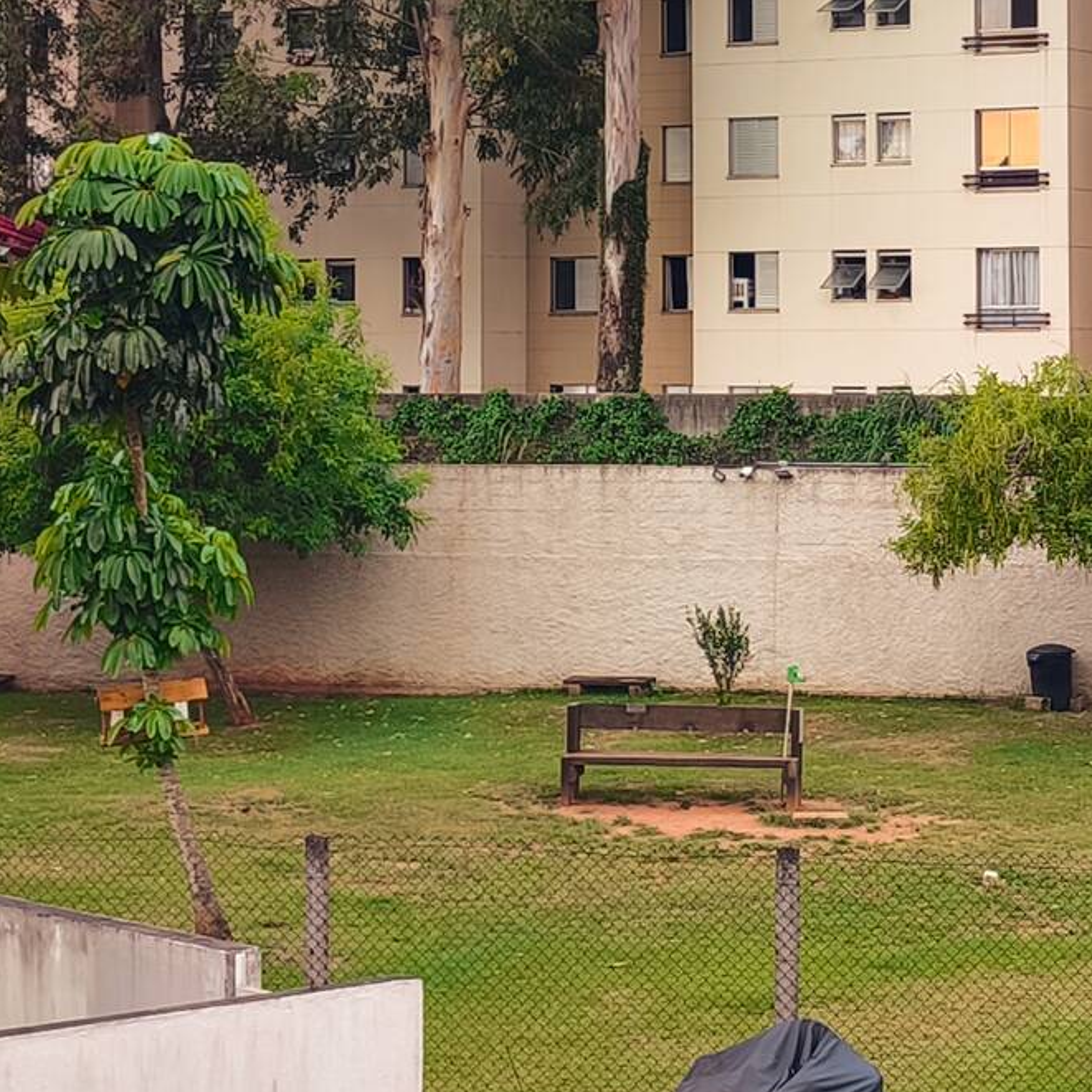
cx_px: 920
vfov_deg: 17.0
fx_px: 3640
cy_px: 254
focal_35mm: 102
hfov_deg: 16.9
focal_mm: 6.57
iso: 50
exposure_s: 1/25
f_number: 1.6
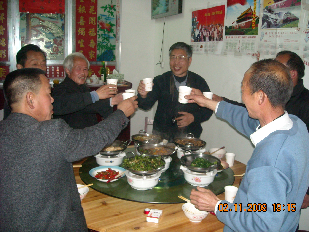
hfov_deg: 52.6
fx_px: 312
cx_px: 154
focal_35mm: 35
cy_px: 116
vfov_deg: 40.7
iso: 400
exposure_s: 1/60
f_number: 2.8
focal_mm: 5.7
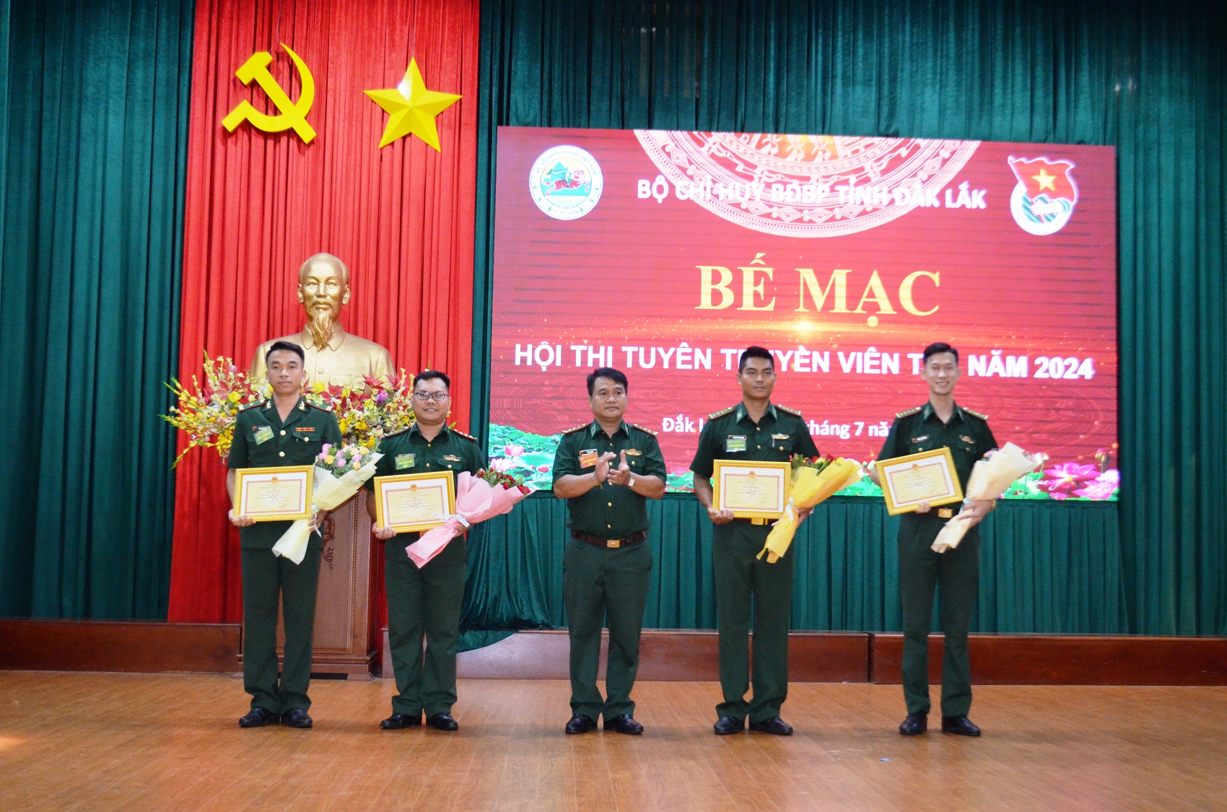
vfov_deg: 27.9
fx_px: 1632
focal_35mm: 48
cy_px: 406
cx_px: 614
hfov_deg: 41.2
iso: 2500
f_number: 4.8
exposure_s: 1/60
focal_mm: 32
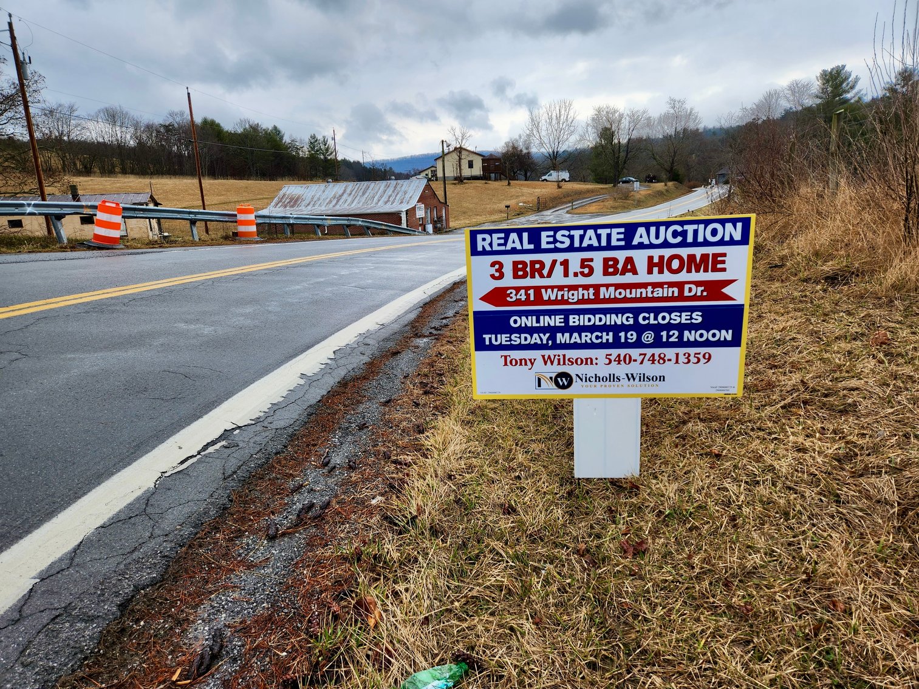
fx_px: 611
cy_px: 344
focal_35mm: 23
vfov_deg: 58.9
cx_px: 460
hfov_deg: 73.9
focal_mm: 5.4
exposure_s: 1/675
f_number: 1.8
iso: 20
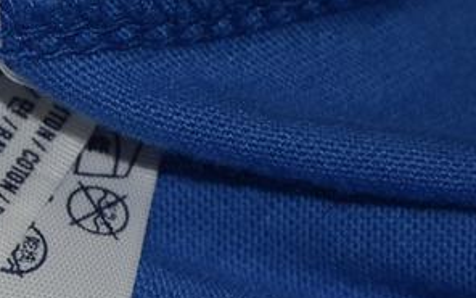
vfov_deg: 5.0
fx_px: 3412
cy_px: 411
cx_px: -367
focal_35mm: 263
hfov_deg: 7.7
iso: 100
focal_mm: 44
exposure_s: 1/60
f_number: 5.6
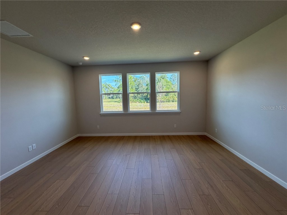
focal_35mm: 14
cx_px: 144
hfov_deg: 102.1
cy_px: 108
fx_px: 116
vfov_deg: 85.7
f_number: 2.2
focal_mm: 2.22
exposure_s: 1/120
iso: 100
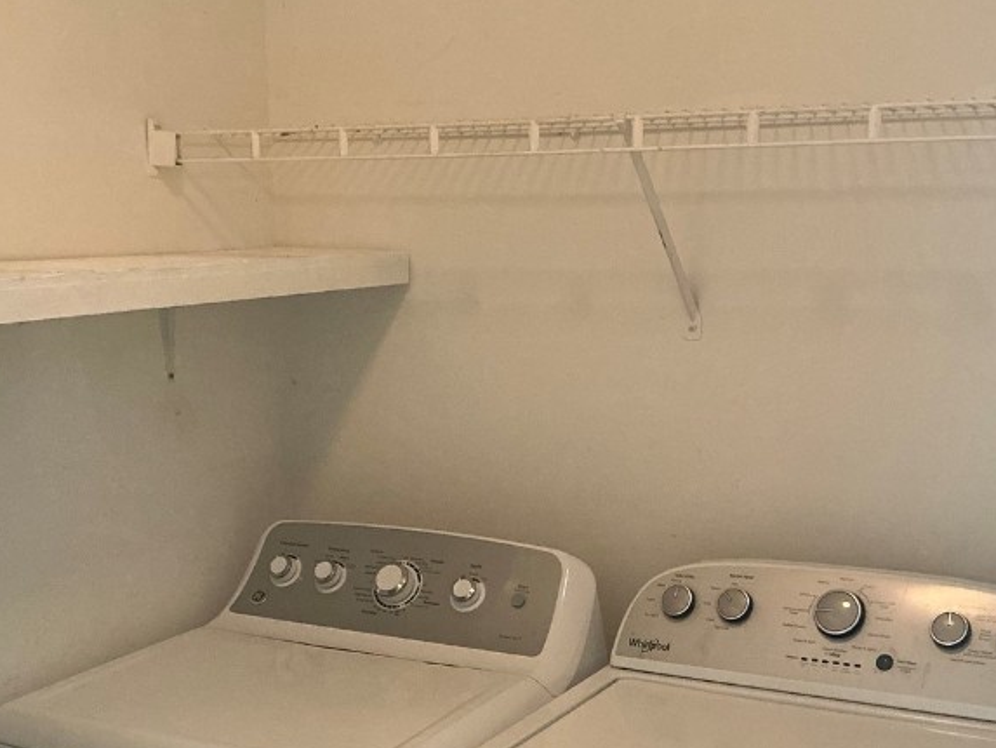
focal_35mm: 50
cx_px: 495
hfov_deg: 38.2
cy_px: 619
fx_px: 1439
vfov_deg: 28.4
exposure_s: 1/60
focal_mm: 3
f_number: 1.8
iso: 200
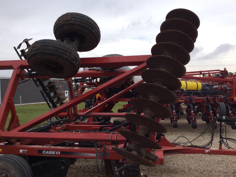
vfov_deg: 44.1
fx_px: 218
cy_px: 88
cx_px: 118
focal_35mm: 32
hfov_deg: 56.9
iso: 32
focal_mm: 3.3
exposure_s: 1/657
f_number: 2.4
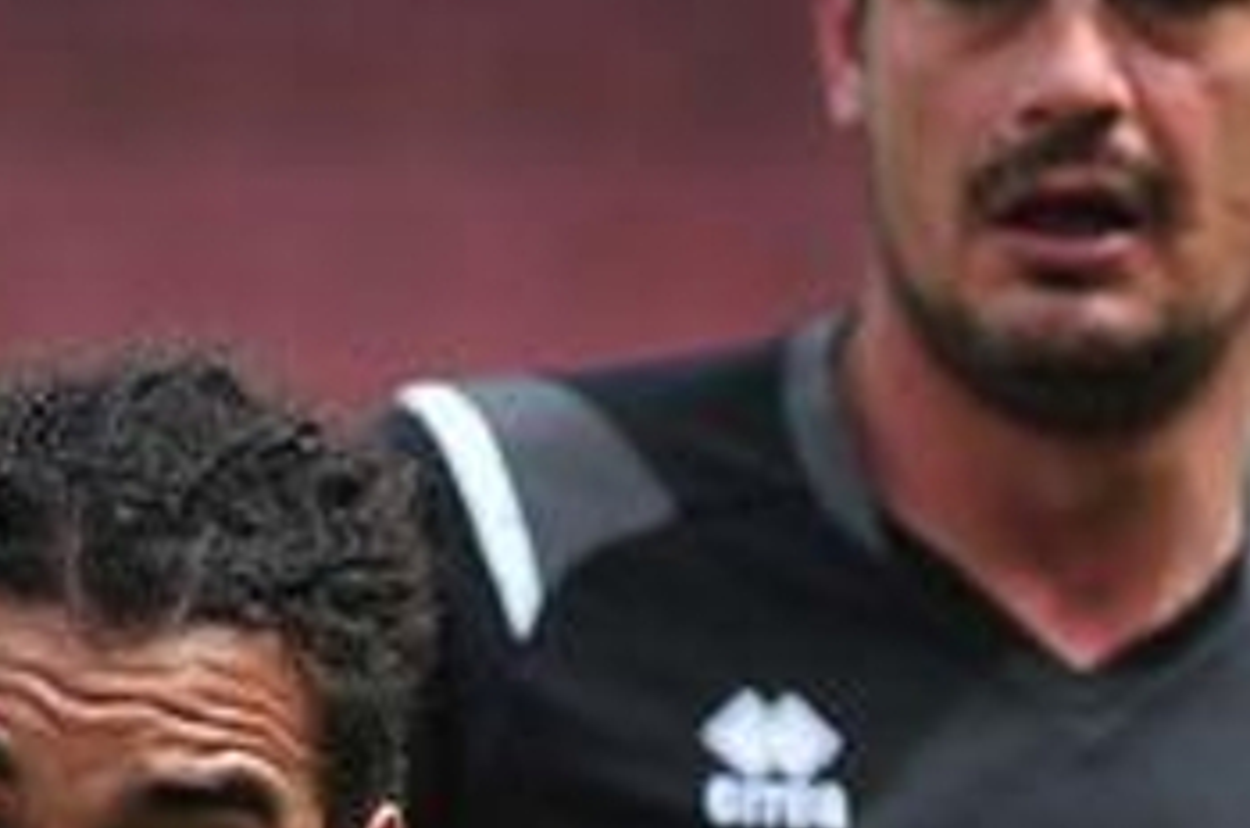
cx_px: -104
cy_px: 1781
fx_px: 47586
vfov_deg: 1.0
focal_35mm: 1373
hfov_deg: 1.5
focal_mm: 300
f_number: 3.5
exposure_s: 1/1250
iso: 200
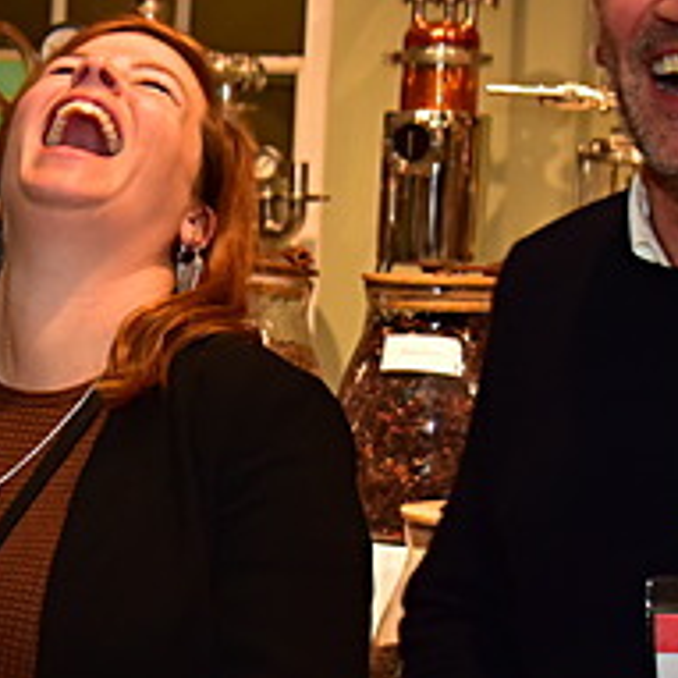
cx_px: -75
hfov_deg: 14.1
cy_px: 541
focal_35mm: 121
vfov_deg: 14.3
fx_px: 2681
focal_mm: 34
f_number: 5
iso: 1600
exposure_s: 1/50
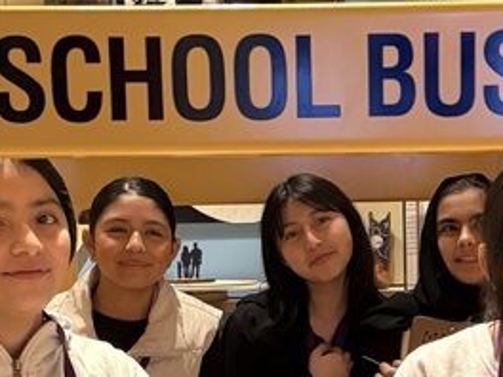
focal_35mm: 93
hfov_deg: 21.0
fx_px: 1351
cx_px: 345
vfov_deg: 15.6
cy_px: 362
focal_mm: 6.76
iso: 640
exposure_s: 1/40
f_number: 1.78
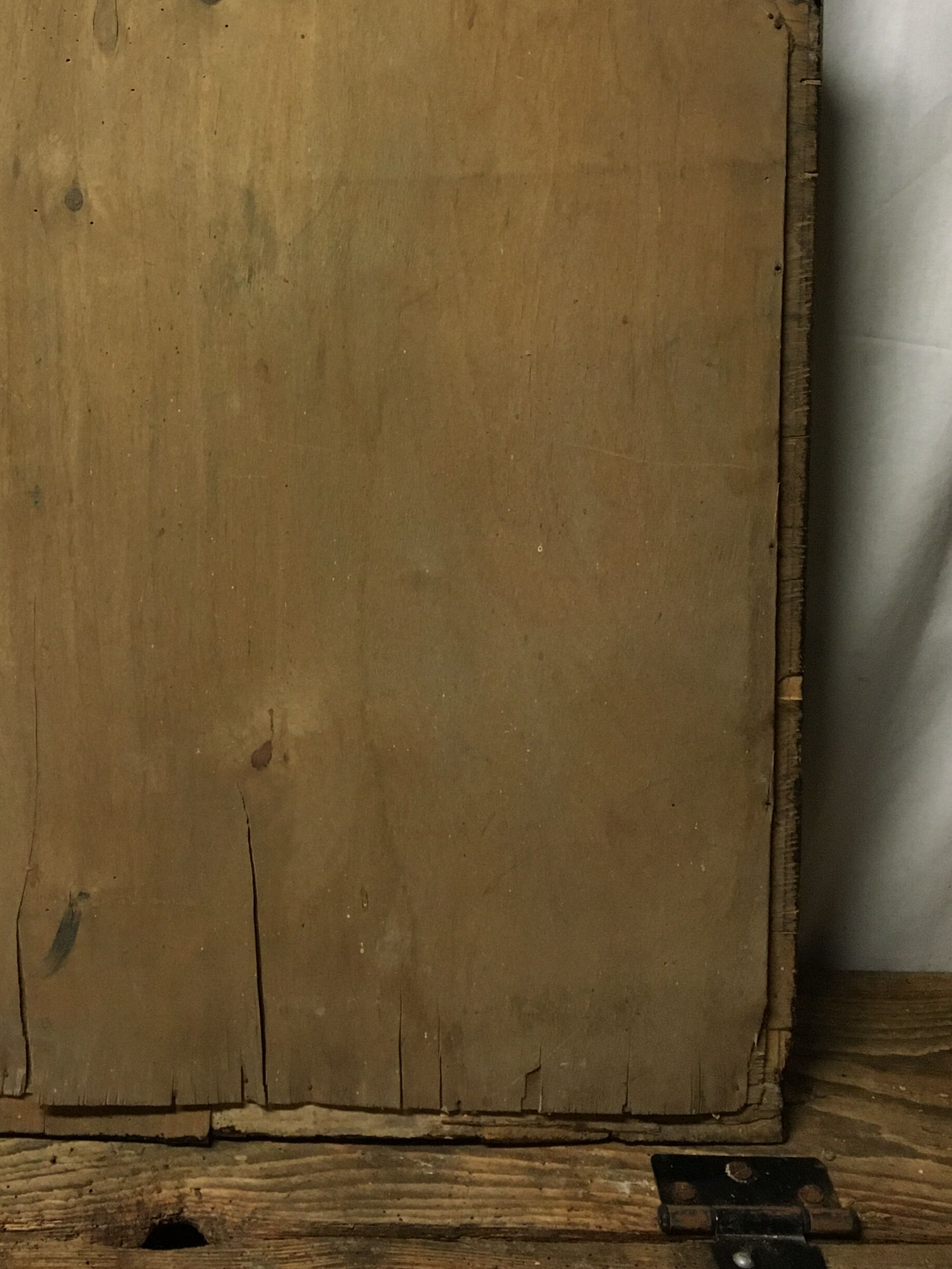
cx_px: 199
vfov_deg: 38.2
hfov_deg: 29.6
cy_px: 260
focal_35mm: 48
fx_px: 1760
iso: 200
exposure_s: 1/33
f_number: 2.2
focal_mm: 4.15
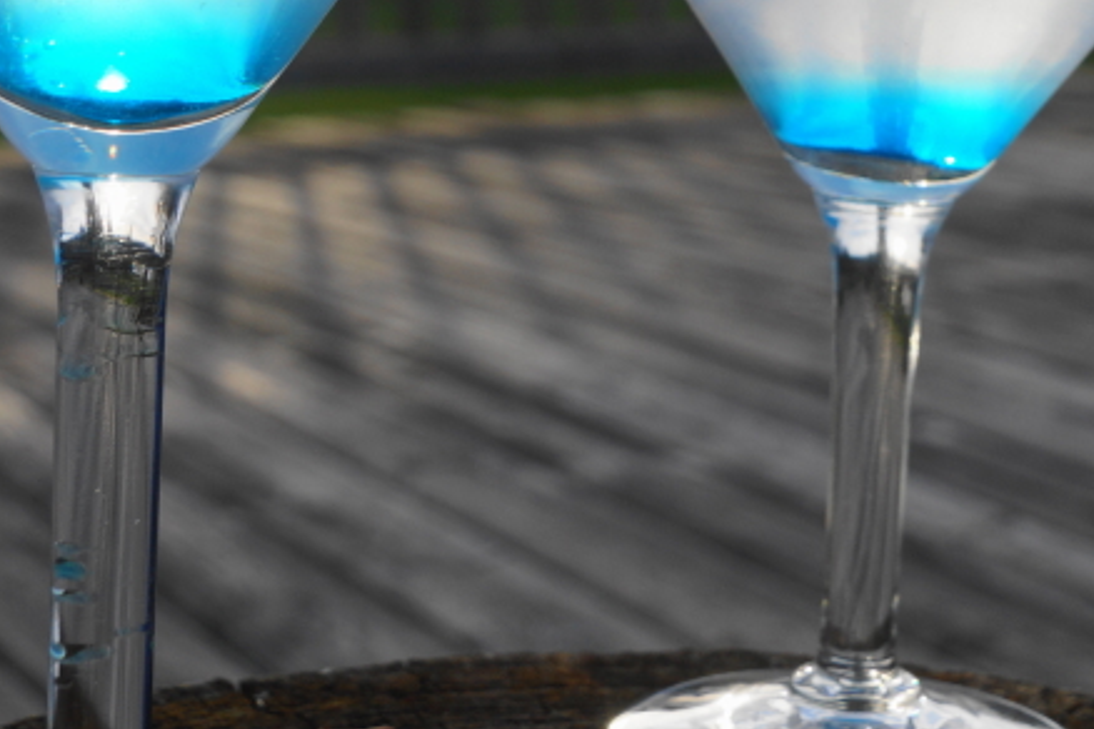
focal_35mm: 89
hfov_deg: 22.7
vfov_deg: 14.9
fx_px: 2704
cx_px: 809
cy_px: -95
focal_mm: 26
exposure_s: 1/125
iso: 100
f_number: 5.6
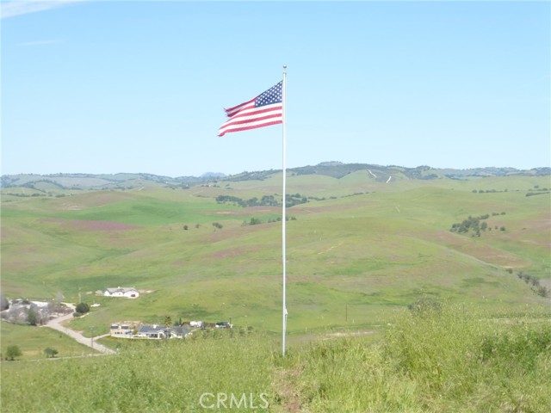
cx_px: 276
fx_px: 1624
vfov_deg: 14.5
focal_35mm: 102
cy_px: 206
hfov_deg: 19.3
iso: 100
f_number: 5.3
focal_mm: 18.2
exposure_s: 1/400
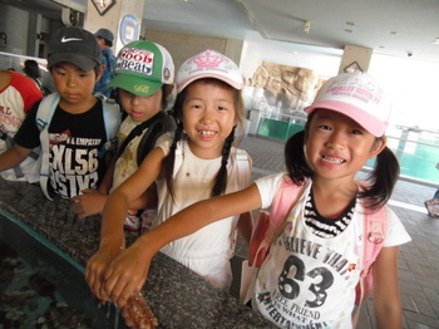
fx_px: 342
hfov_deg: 65.4
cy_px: 164
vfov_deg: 51.3
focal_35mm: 27
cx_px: 220
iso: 400
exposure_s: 1/50
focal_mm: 4.9
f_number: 3.2
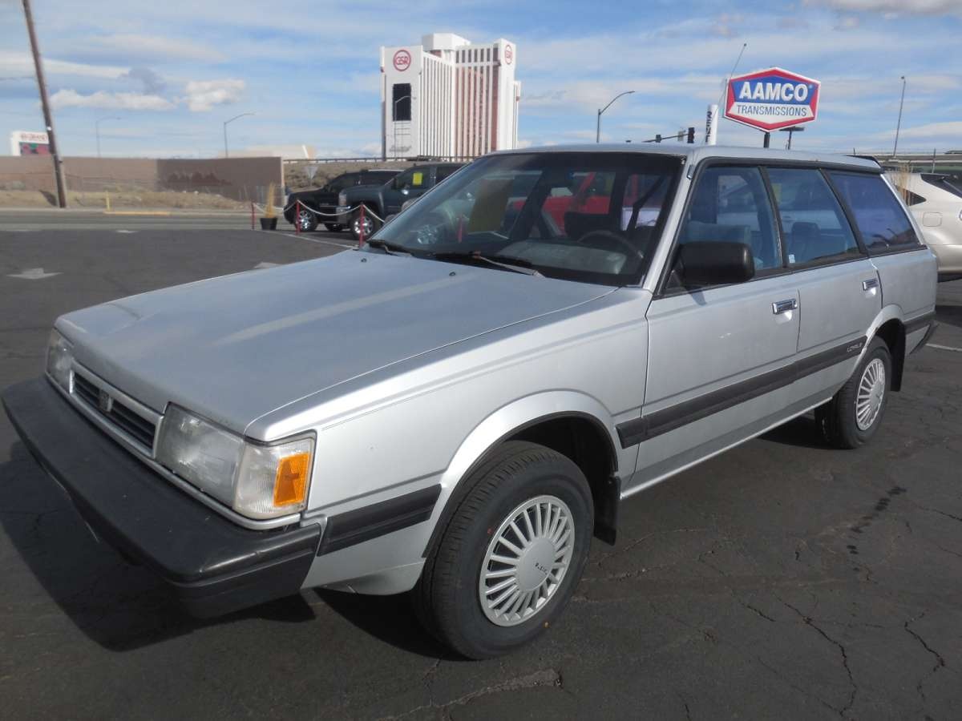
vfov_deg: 53.1
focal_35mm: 26
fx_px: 723
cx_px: 481
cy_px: 360
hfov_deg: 67.3
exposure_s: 1/2000
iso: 125
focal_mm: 4.6
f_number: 3.5
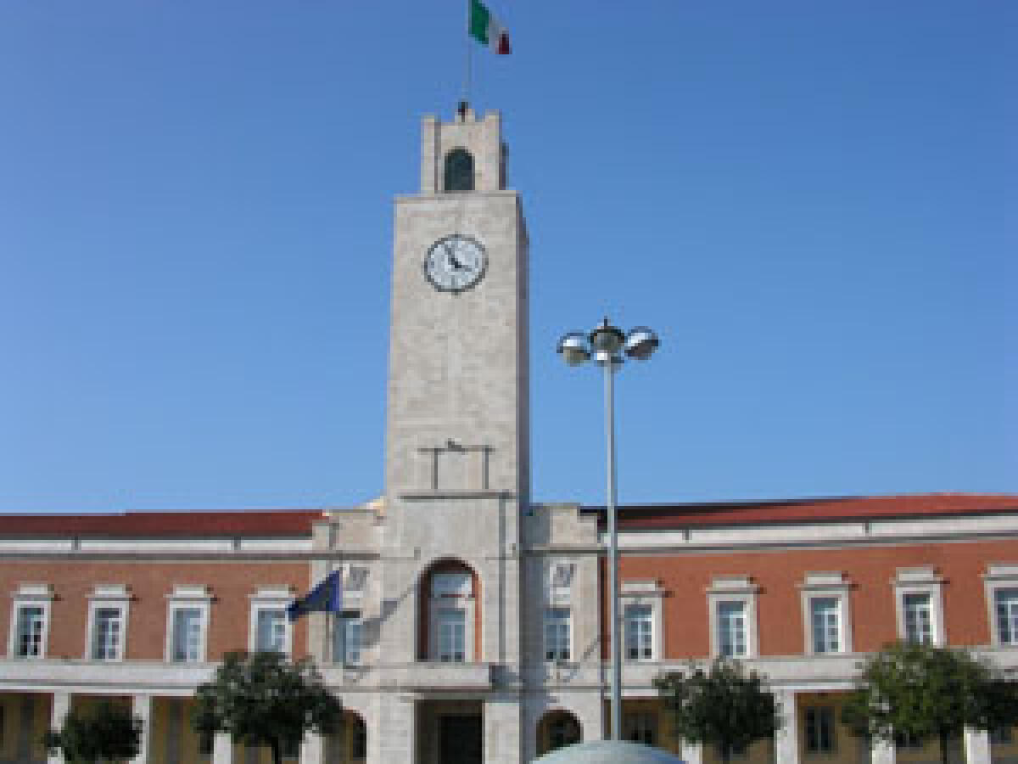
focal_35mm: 37
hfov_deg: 50.1
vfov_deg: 38.7
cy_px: 382
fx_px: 1088
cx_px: 509
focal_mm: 5.6
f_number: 4.5
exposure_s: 1/521
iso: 100
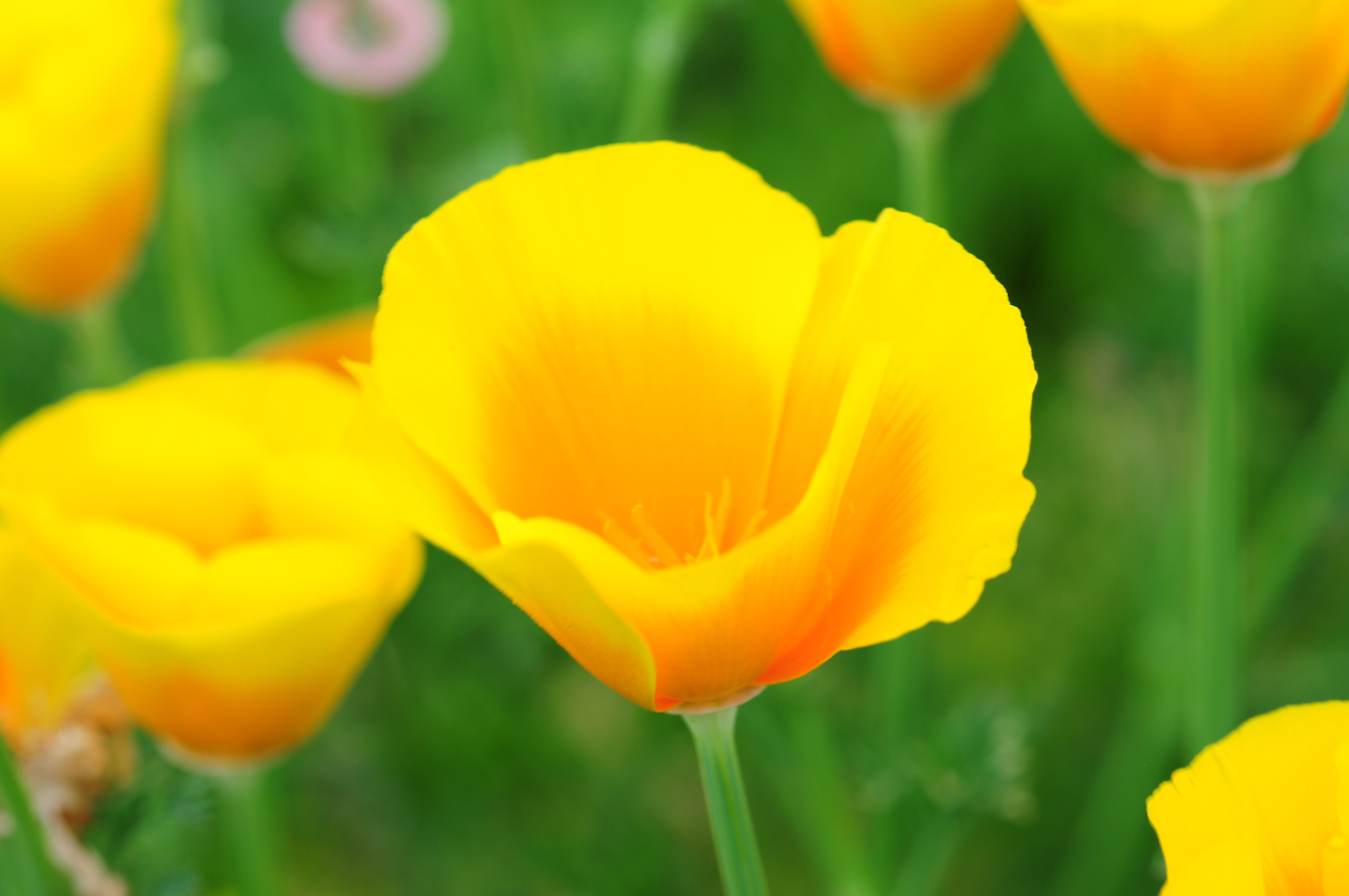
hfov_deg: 13.1
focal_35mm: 158
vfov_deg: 8.7
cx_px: 674
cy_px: 448
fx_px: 5895
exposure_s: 1/60
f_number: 8
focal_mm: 105
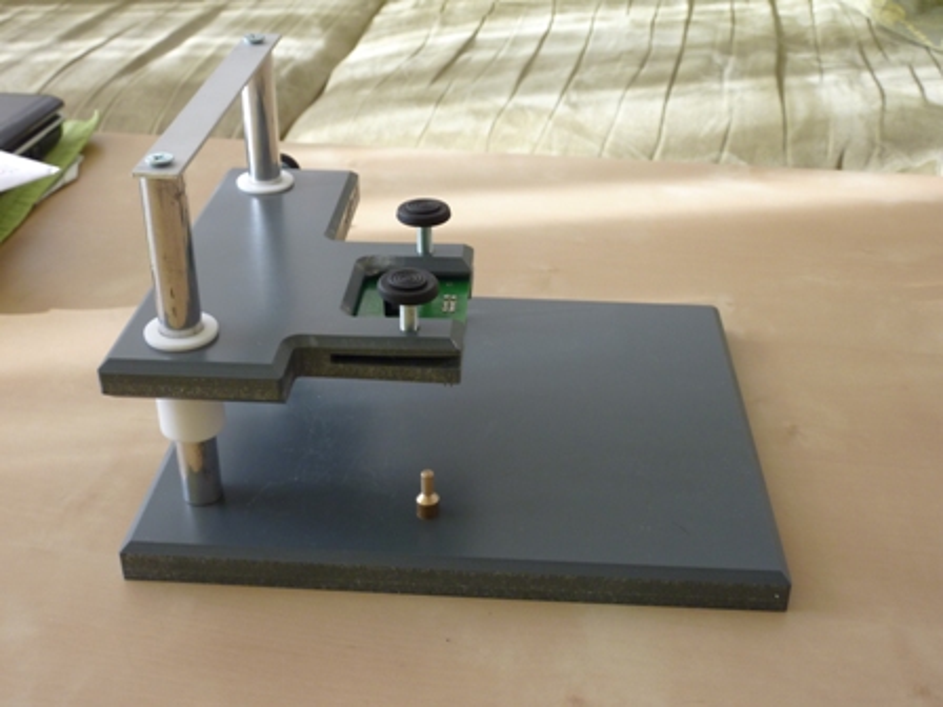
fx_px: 1144
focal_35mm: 42
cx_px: 472
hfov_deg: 44.8
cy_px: 354
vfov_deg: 34.3
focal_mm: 6.9
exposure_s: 1/30
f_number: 3.7
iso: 125
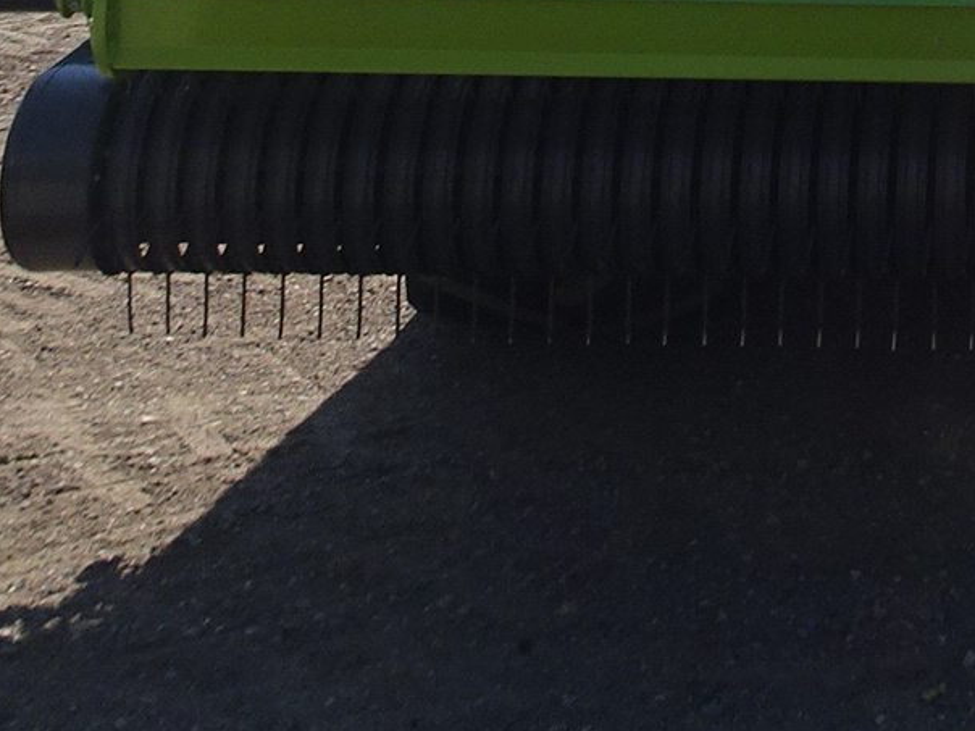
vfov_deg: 12.3
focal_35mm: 103
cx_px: 1288
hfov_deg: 17.8
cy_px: -821
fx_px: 2901
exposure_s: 1/800
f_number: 3.5
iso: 80
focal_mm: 4.1
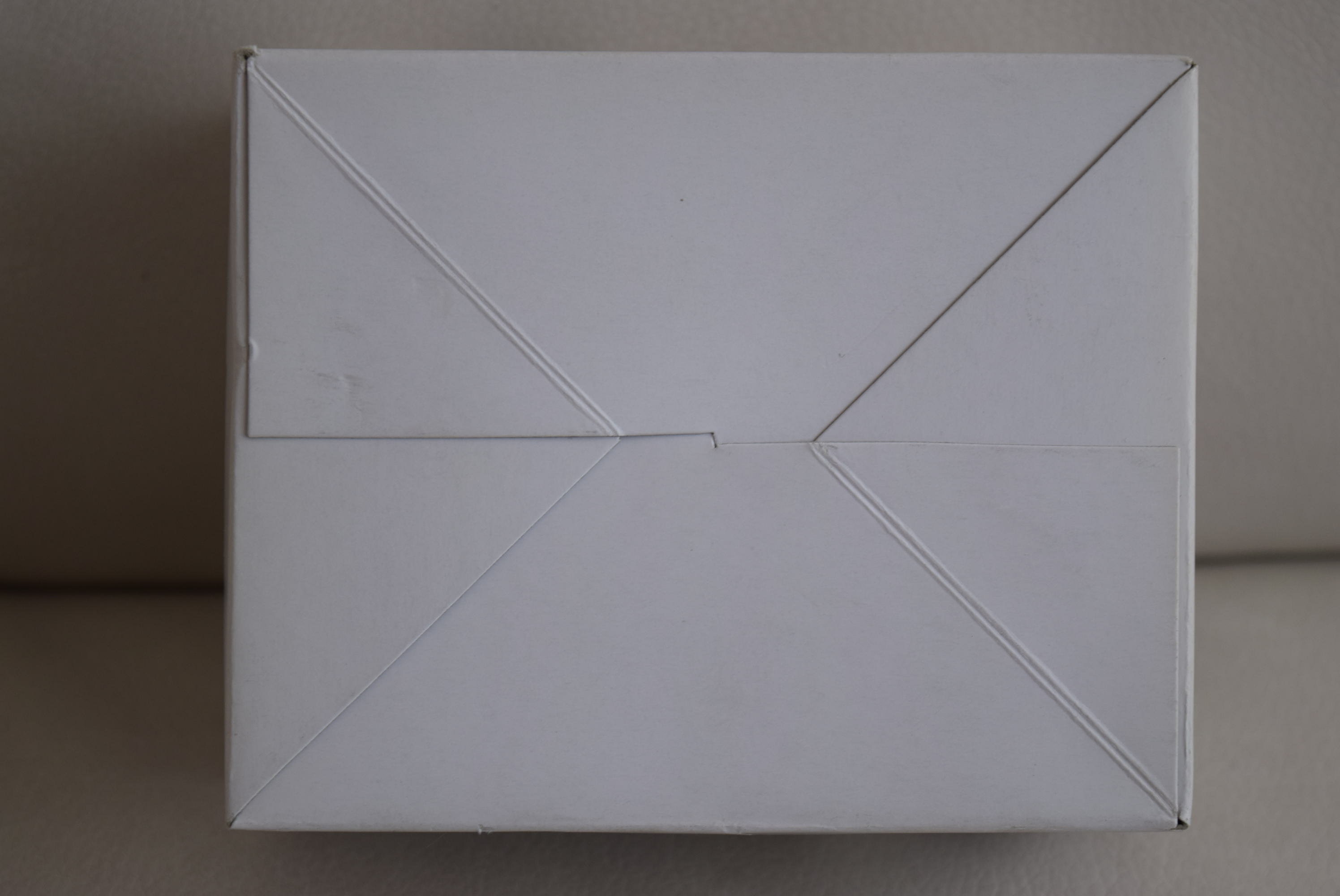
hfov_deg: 24.6
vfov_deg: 16.6
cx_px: 670
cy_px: 448
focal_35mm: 82
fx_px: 3073
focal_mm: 55
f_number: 6.3
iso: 400
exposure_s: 1/125
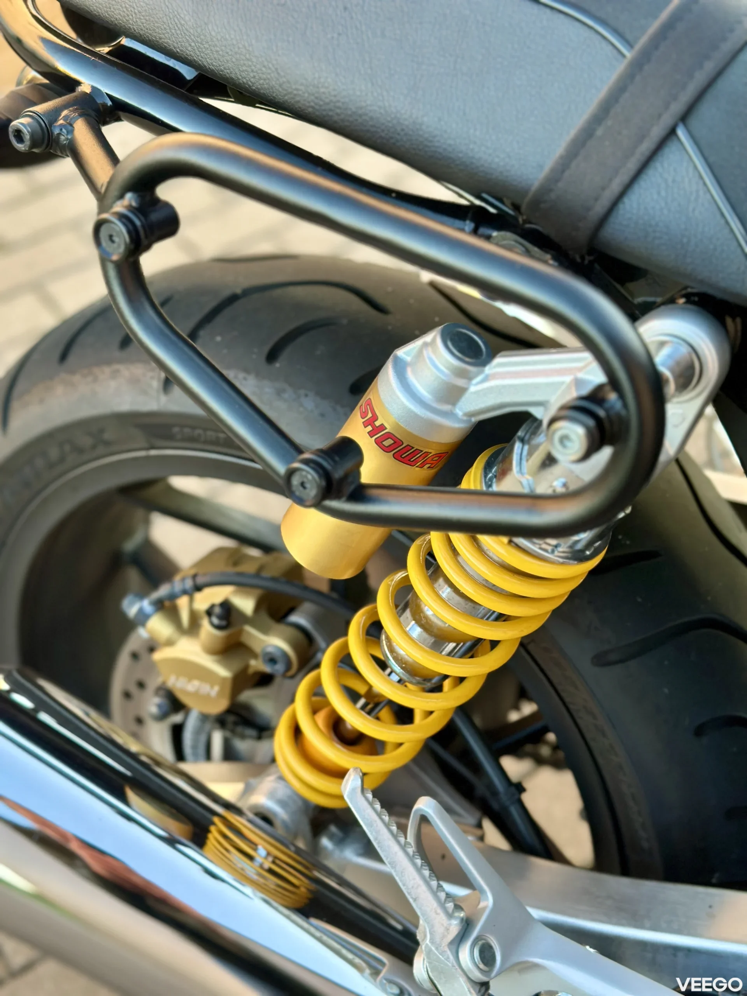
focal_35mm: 48
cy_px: 498
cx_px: 374
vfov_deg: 39.7
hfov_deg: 30.3
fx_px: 1381
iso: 125
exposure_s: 1/119
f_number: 1.78
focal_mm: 6.86
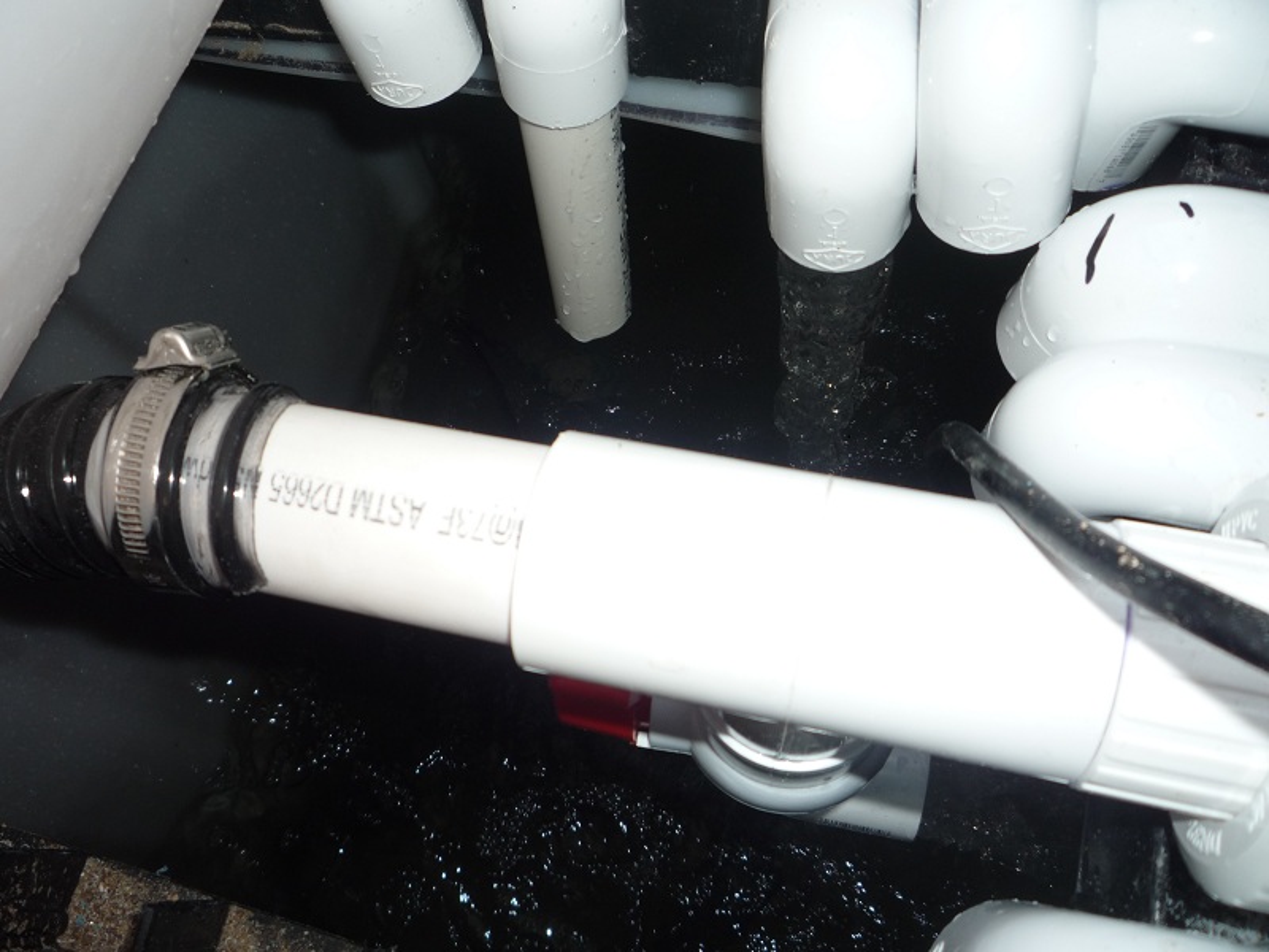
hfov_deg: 60.0
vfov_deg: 46.8
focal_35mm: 30
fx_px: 1100
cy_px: 476
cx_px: 634
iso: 100
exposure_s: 1/30
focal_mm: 5.2
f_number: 3.3
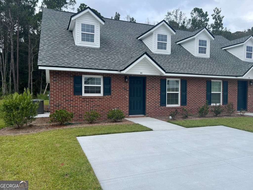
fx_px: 190
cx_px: 126
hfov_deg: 67.3
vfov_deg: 53.1
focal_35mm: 26
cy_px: 95
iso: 50
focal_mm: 5.7
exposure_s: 1/2915
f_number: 1.5
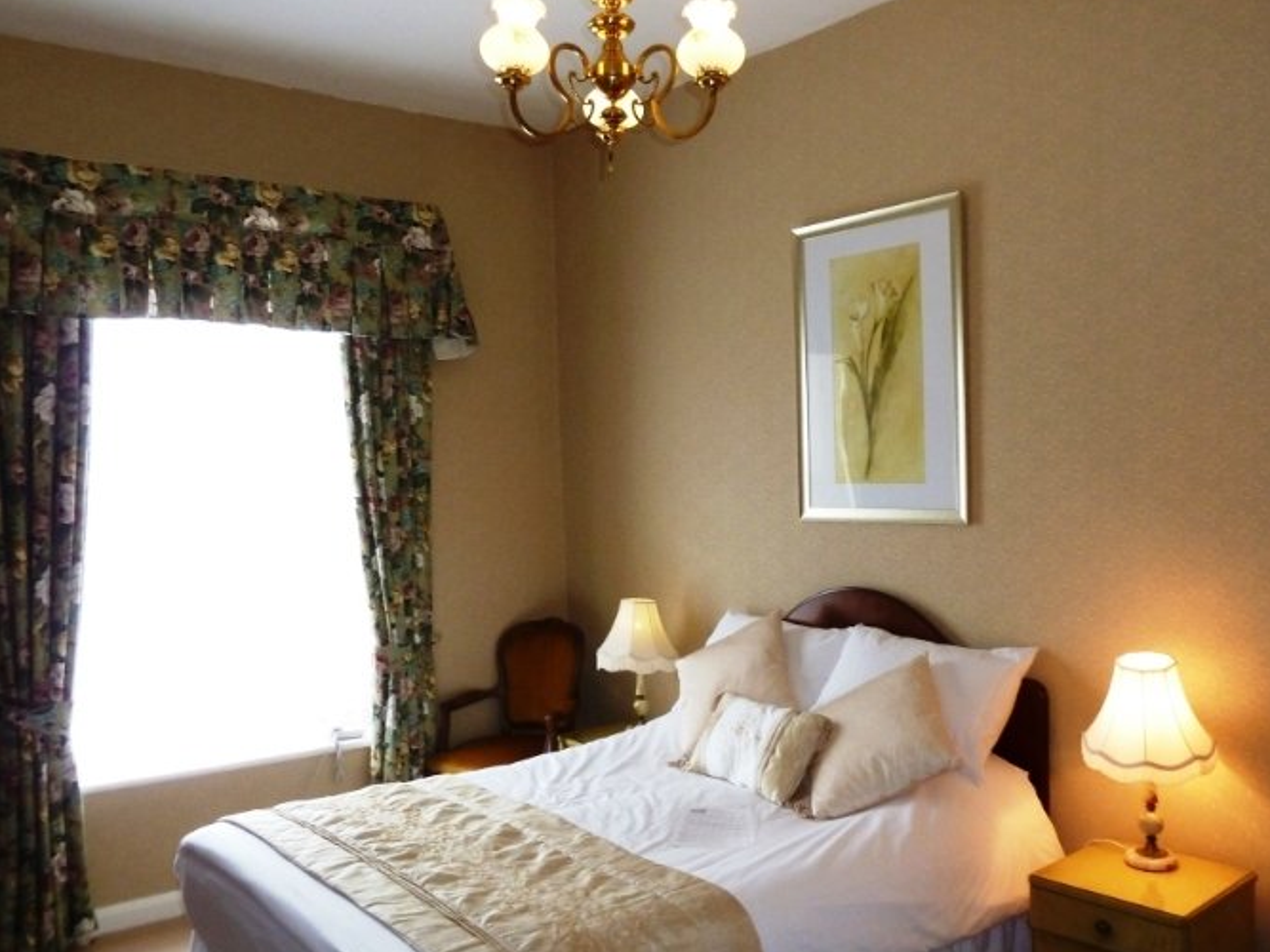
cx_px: 666
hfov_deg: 59.9
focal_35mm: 30
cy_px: 493
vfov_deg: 46.8
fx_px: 1100
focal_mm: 4.1
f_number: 3.3
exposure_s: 1/30
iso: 200
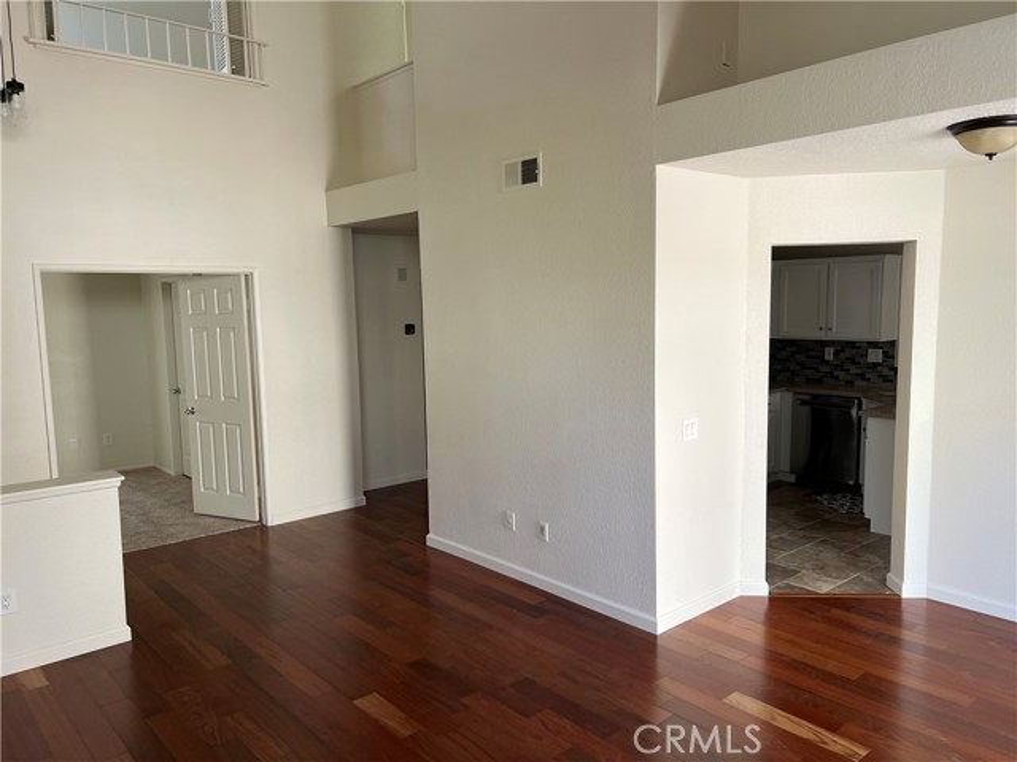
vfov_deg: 53.1
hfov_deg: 67.3
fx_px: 764
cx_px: 508
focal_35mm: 26
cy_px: 381
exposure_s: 1/121
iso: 64
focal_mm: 5.7
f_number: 1.5
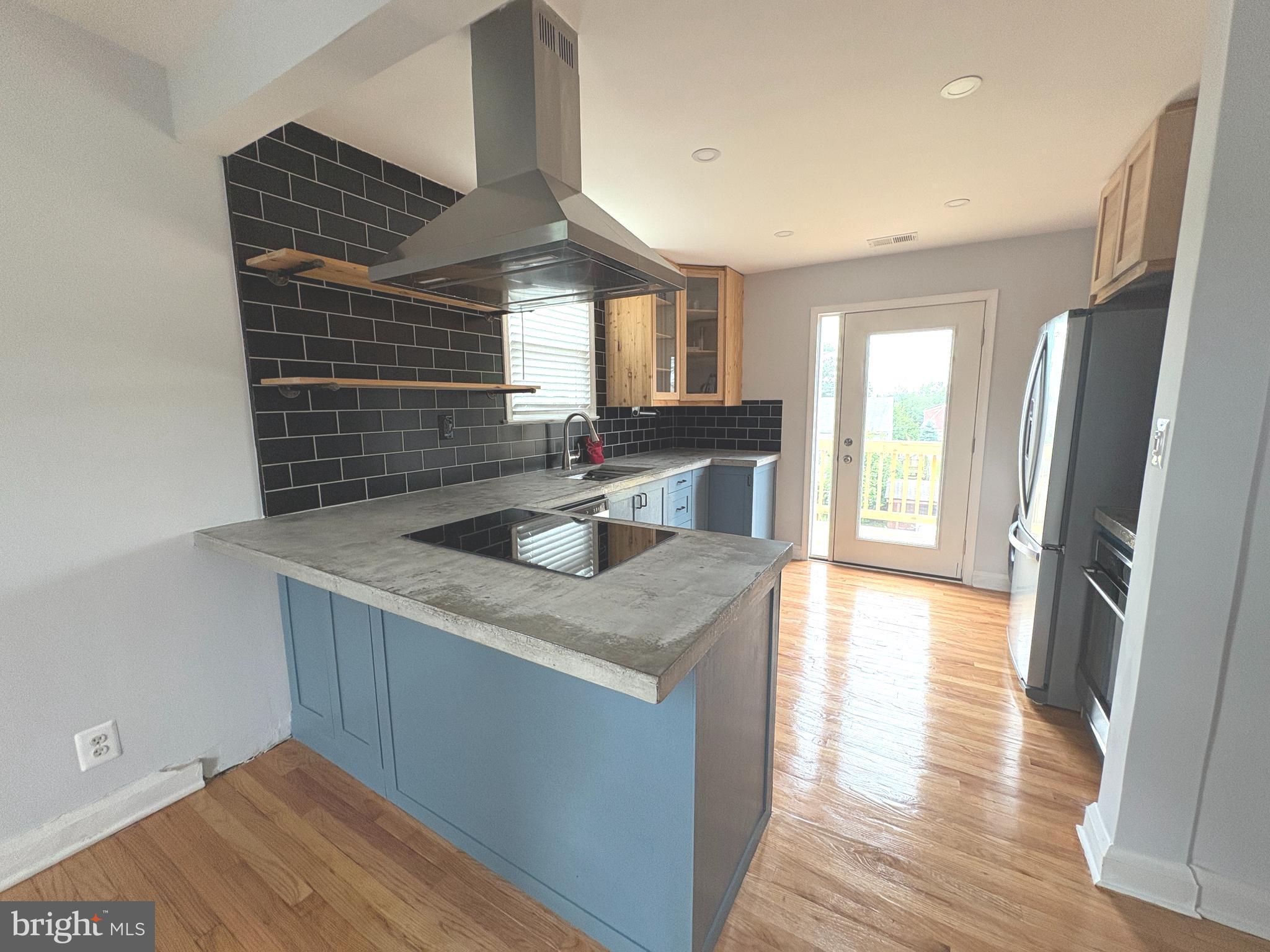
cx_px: 635
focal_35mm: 14
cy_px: 476
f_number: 2.2
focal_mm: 2.22
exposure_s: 1/99
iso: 200
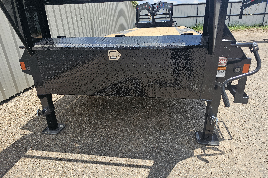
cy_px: 99
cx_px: 134
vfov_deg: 53.0
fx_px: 179
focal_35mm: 24
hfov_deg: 73.7
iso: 10
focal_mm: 6.3
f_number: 1.7
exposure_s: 1/557
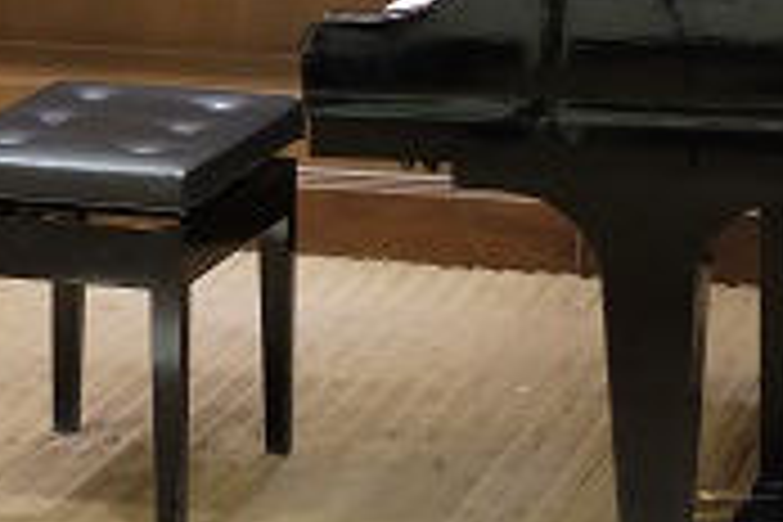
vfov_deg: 7.3
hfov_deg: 11.2
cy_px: -374
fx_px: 3980
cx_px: 378
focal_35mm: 183
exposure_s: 1/75
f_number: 1.4
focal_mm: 35
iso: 1600
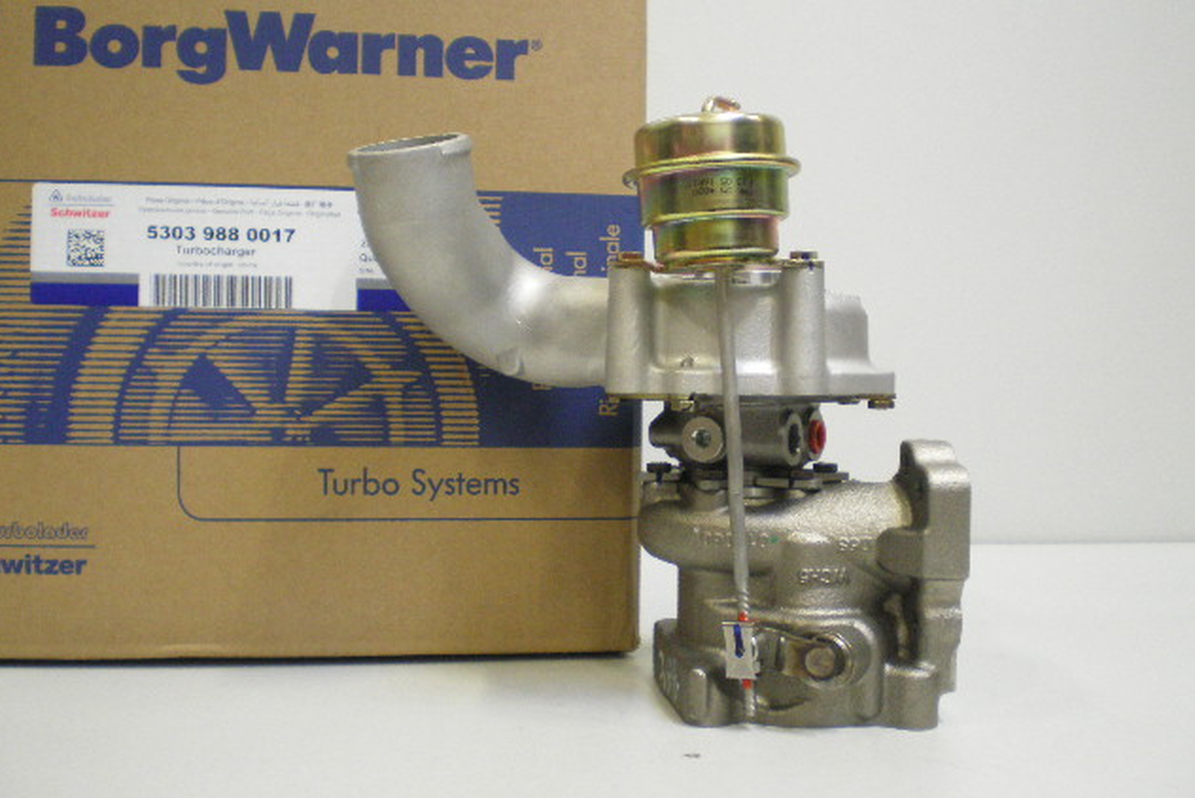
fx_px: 1328
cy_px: 363
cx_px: 592
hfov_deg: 48.4
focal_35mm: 40
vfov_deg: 33.4
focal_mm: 6.3
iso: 400
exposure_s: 1/8
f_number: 3.1
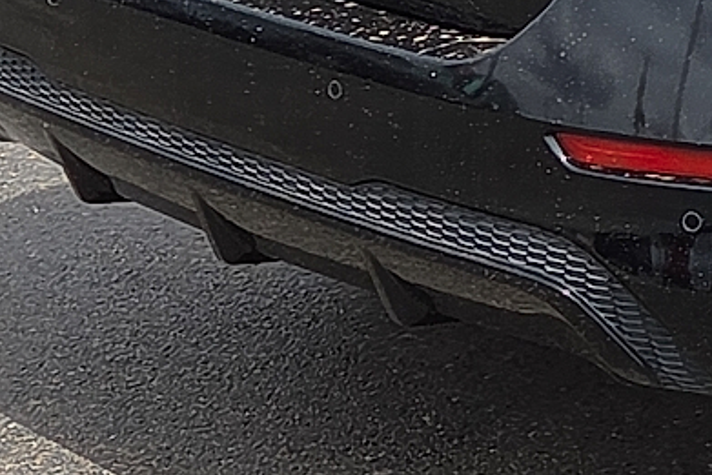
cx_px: 1209
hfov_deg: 11.6
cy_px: -191
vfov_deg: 8.1
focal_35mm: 166
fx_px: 3284
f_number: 1.8
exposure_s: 1/5000
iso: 77
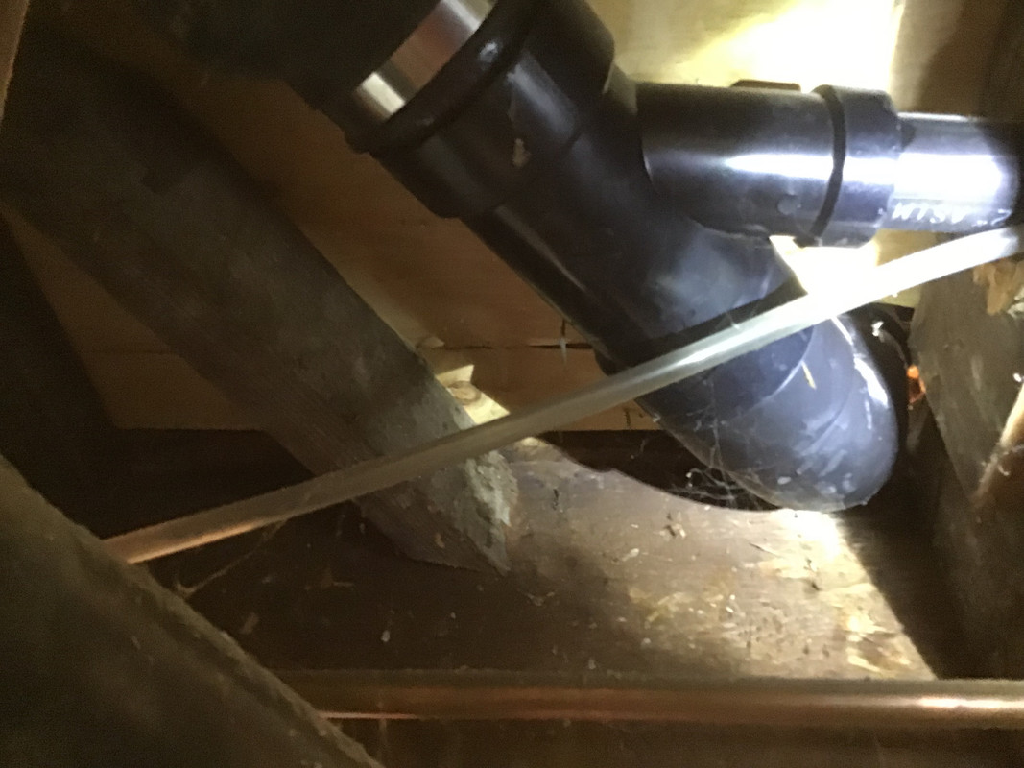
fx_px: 917
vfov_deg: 45.4
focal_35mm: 31
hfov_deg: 58.4
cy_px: 384
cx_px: 512
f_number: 2.4
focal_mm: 3.3
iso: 500
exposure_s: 1/15
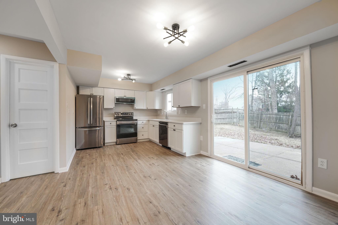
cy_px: 112
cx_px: 169
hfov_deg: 104.2
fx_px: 131
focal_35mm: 14
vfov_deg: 81.2
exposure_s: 1/4
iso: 400
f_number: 8
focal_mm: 14
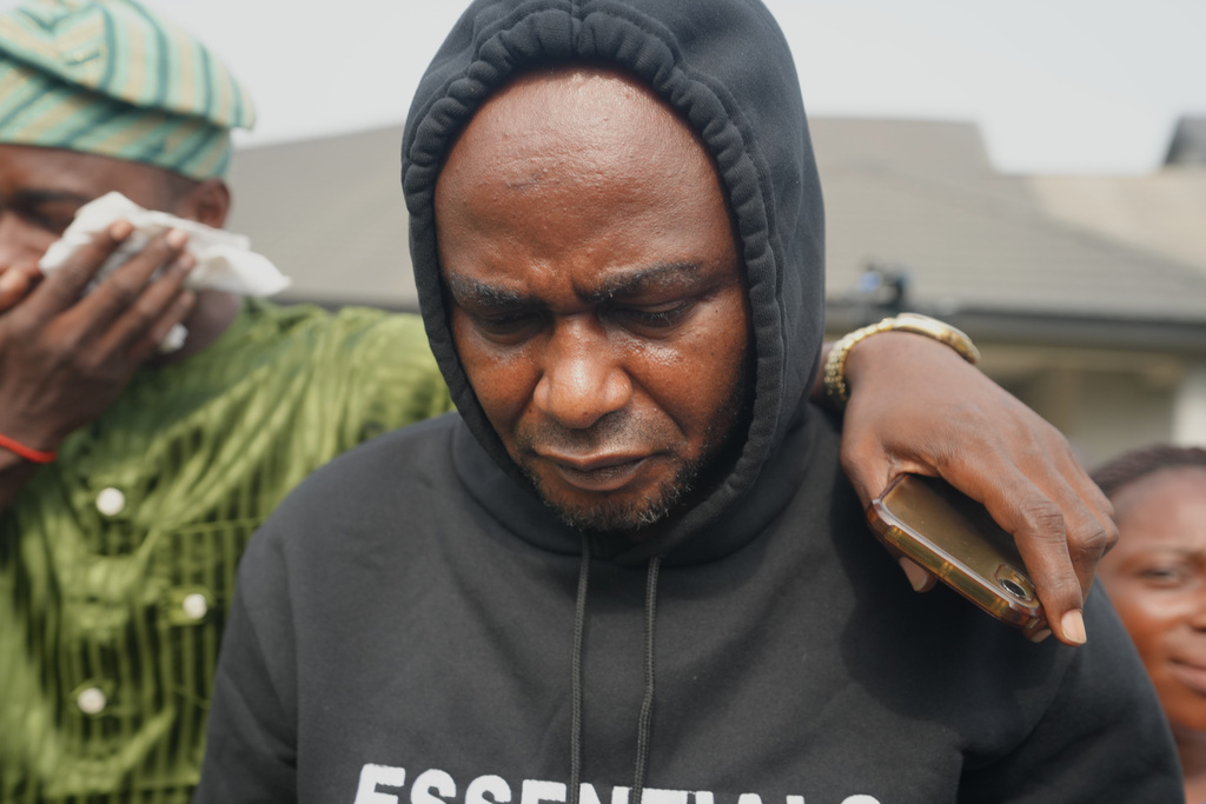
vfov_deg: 37.9
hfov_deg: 54.4
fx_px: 1173
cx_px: 603
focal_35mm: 35
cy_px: 402
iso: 500
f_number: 3.5
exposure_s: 1/1000
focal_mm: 35
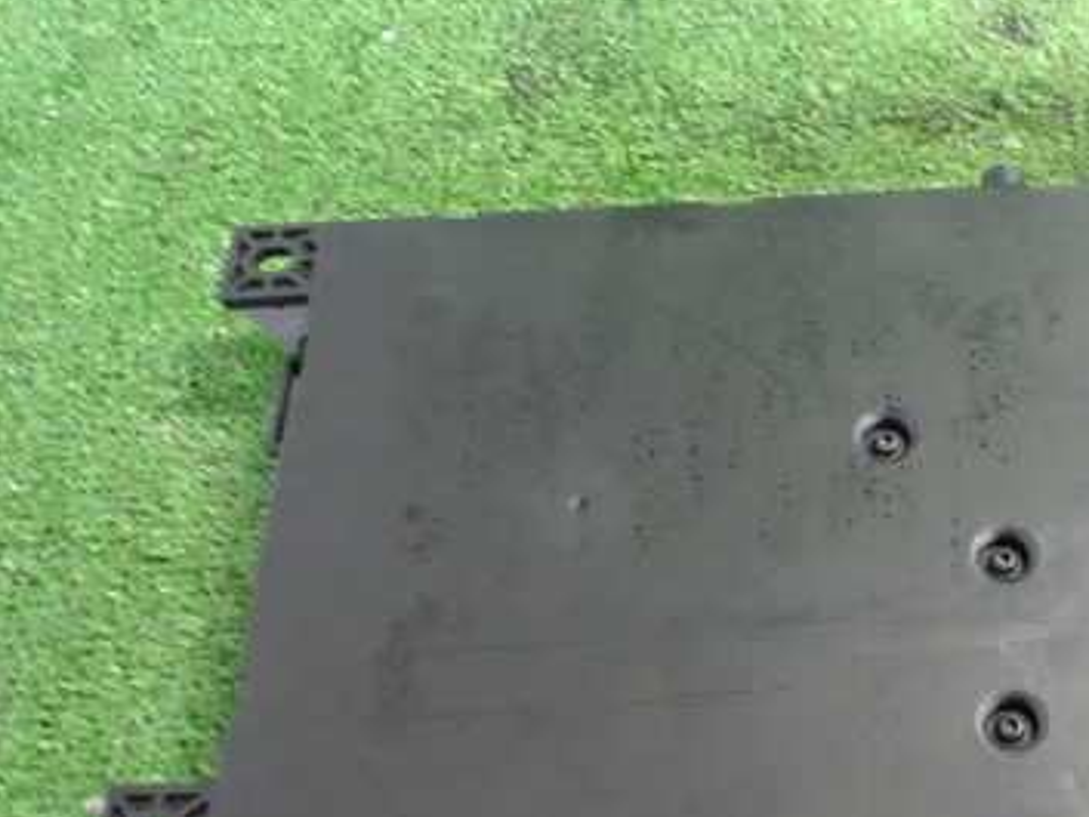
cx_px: 913
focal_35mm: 51
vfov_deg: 28.5
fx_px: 1605
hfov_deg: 35.9
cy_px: 521
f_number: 2.3
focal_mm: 5.4
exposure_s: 1/30
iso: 1000
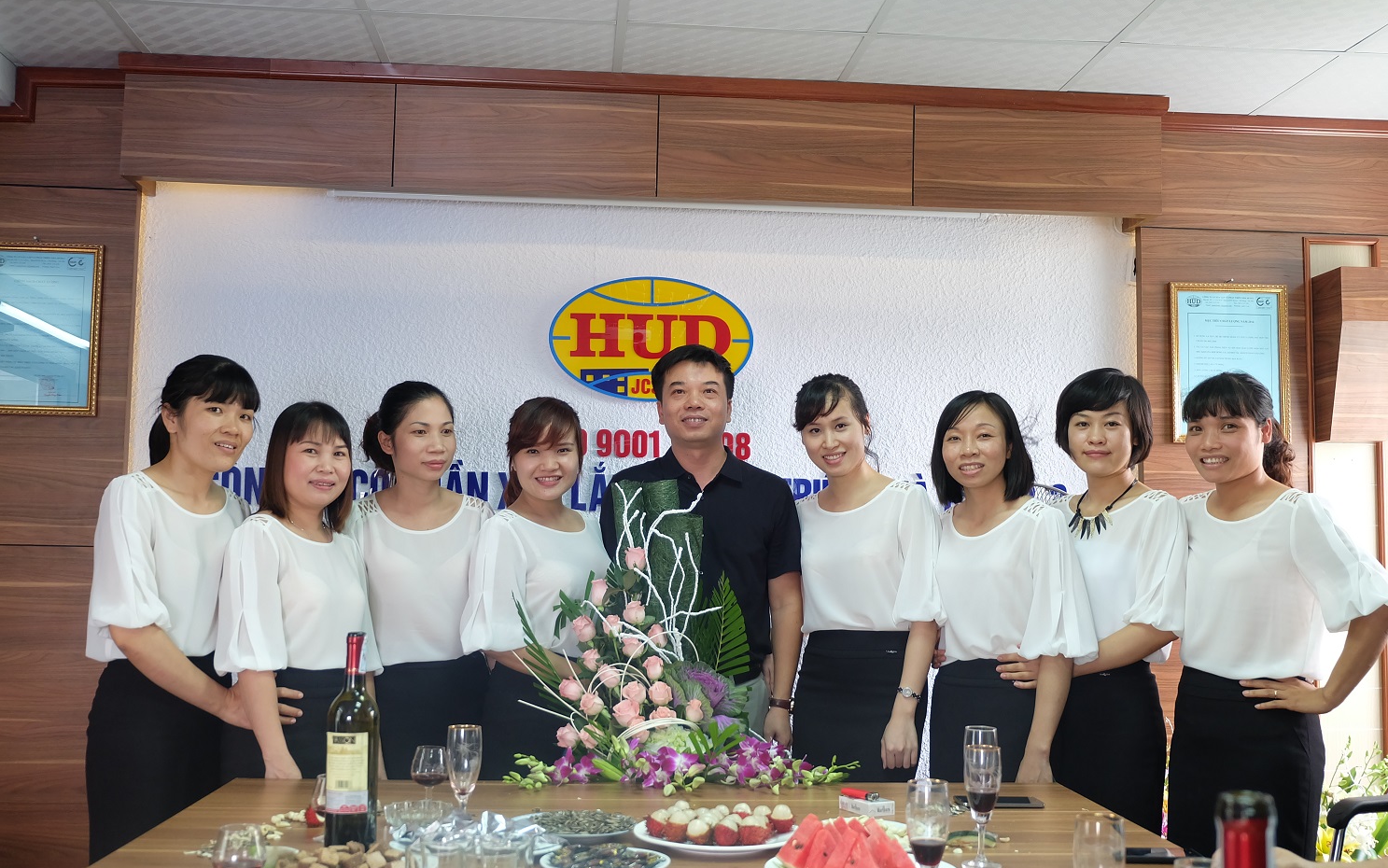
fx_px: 1400
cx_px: 699
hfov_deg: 52.7
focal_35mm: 37
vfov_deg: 34.5
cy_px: 446
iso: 800
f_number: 4.2
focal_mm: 24.3
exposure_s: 1/30
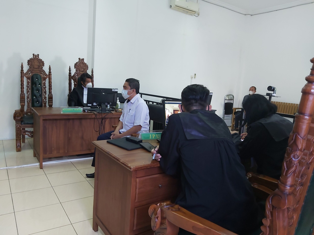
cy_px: 118
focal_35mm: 26
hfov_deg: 67.3
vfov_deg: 53.1
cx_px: 157
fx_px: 236
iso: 200
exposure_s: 1/50
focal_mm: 3.92
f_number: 1.7
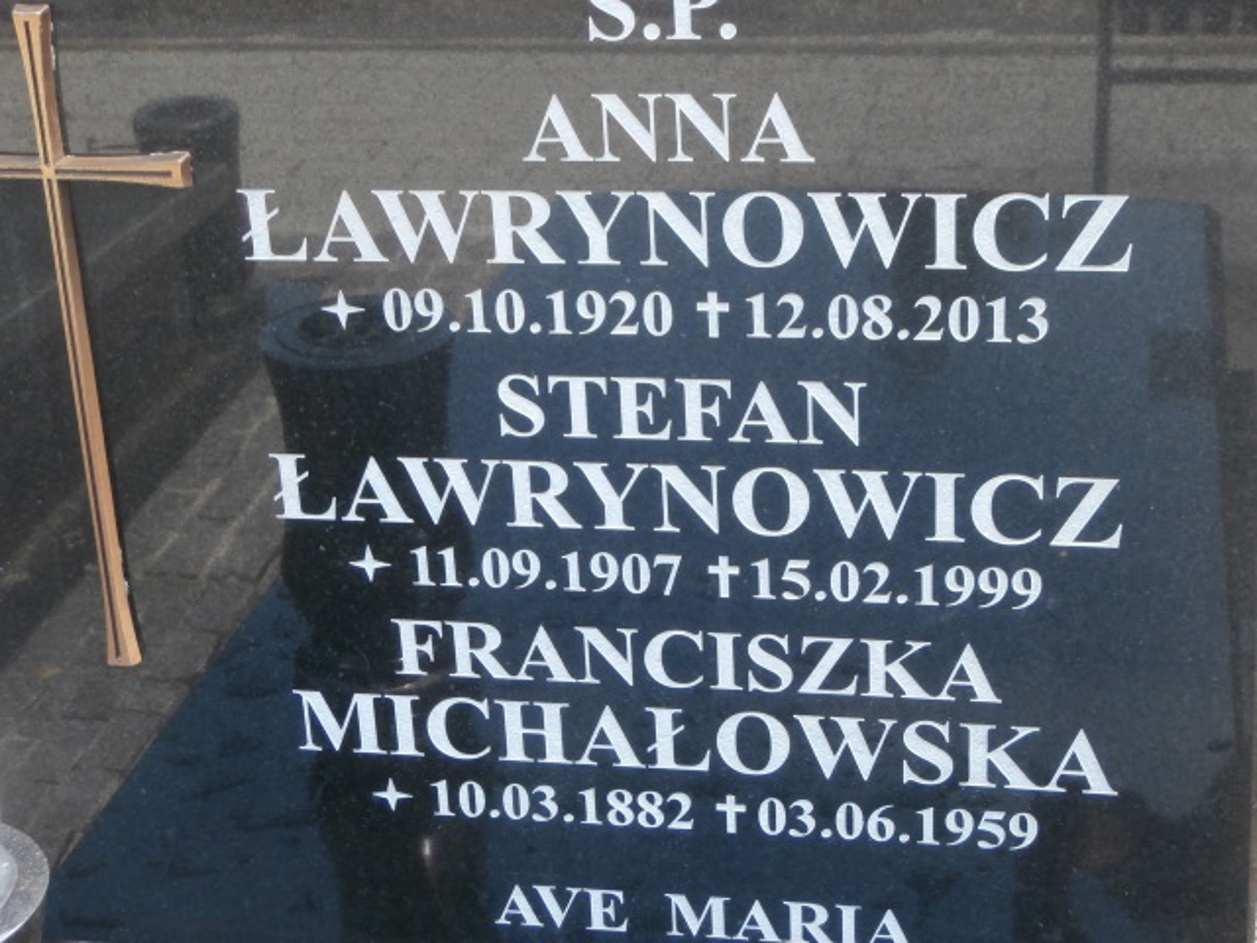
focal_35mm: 68
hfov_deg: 28.6
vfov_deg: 21.6
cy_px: 472
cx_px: 628
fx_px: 2469
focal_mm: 12.1
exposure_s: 1/50
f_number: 4.7
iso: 160
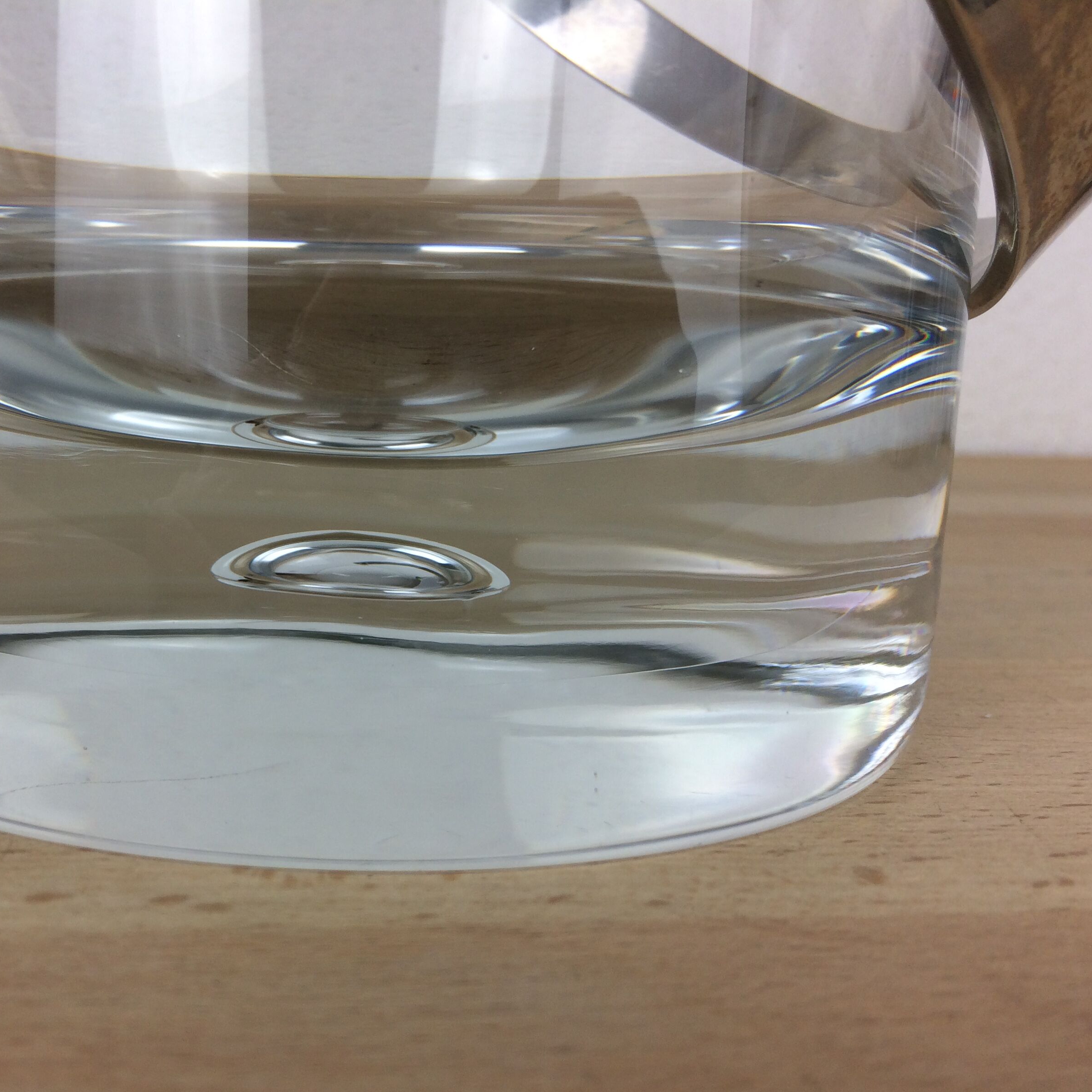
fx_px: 1249
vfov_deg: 47.2
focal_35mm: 35
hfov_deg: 46.6
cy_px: 558
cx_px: 382
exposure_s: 1/100
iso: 50
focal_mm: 4.15
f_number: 2.2
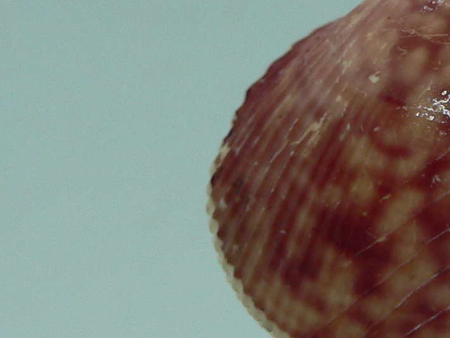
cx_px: 475
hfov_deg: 19.1
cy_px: 198
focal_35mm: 99
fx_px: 1287
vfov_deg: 14.9
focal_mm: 4.6
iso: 80
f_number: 2.8
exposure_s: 1/60
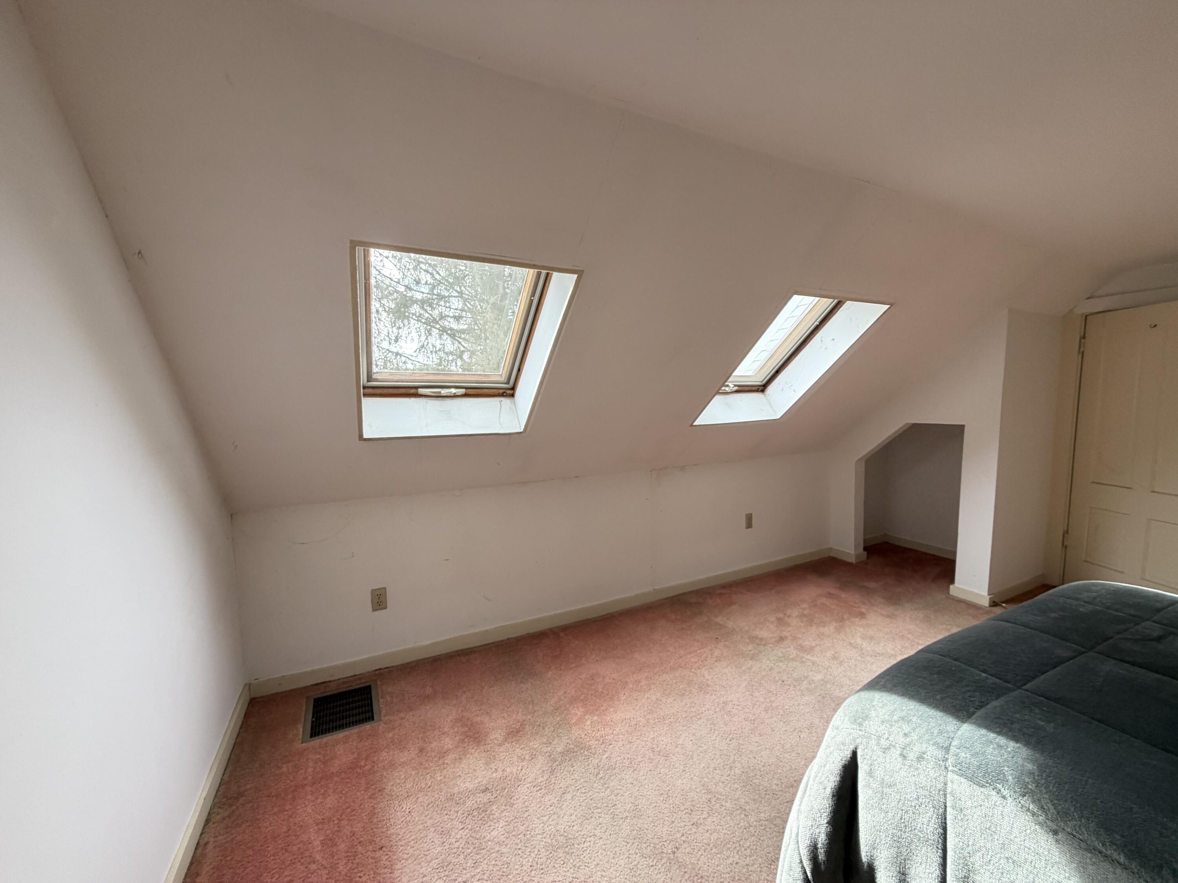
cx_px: 589
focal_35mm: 14
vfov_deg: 85.7
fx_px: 476
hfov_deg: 102.1
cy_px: 442
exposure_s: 1/121
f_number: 2.2
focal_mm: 2.22
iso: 160
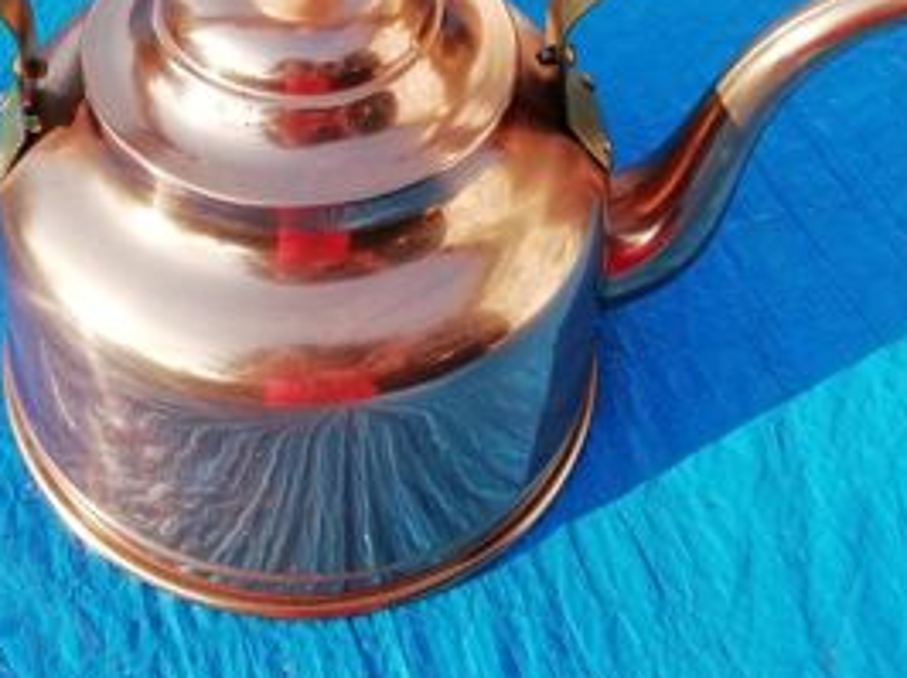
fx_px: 1230
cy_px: 140
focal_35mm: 47
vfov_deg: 30.1
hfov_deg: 39.7
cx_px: 263
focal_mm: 3.46
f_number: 2.2
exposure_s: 1/299
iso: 50
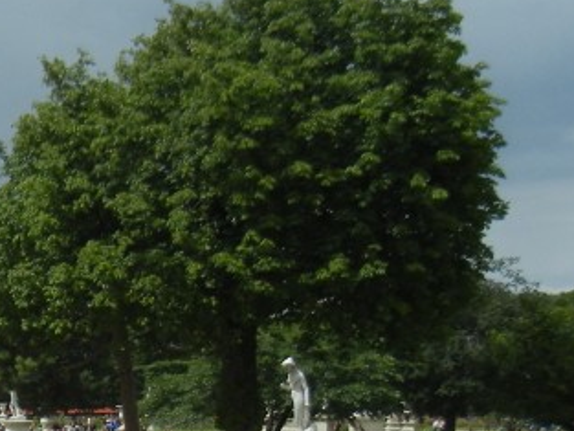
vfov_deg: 14.9
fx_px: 1626
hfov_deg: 18.1
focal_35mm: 98
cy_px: 414
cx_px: -257
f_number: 7
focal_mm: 5.4
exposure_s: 1/600
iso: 160
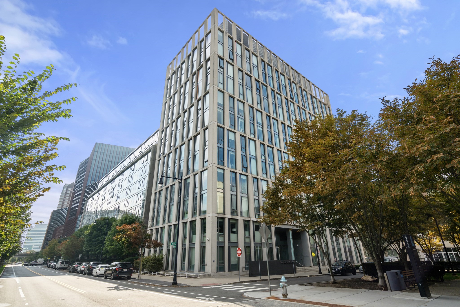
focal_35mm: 18
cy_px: 154
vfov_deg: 67.4
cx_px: 230
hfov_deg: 90.0
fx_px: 230
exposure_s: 1/800
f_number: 7.1
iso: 320
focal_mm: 18
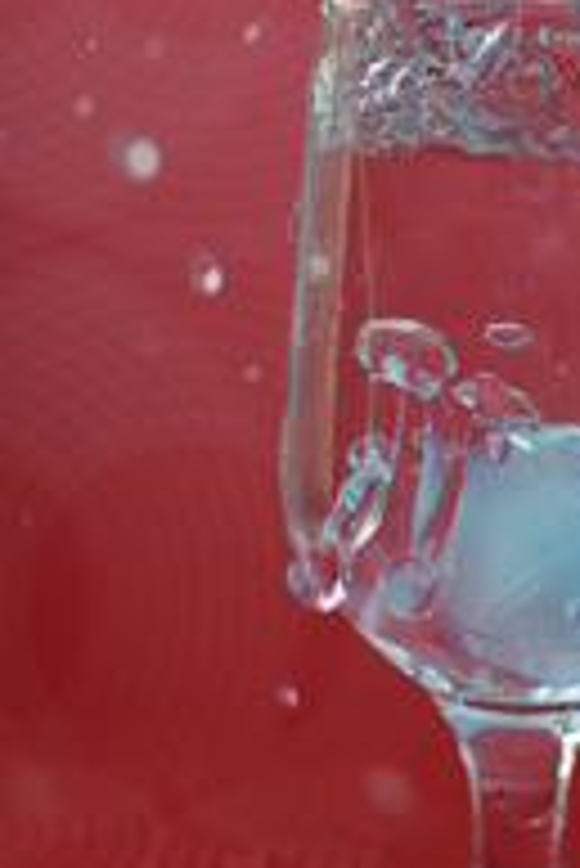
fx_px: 2947
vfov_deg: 16.7
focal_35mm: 122
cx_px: 495
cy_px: 207
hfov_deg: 11.2
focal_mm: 35
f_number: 1.8
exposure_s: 1/1250
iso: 500
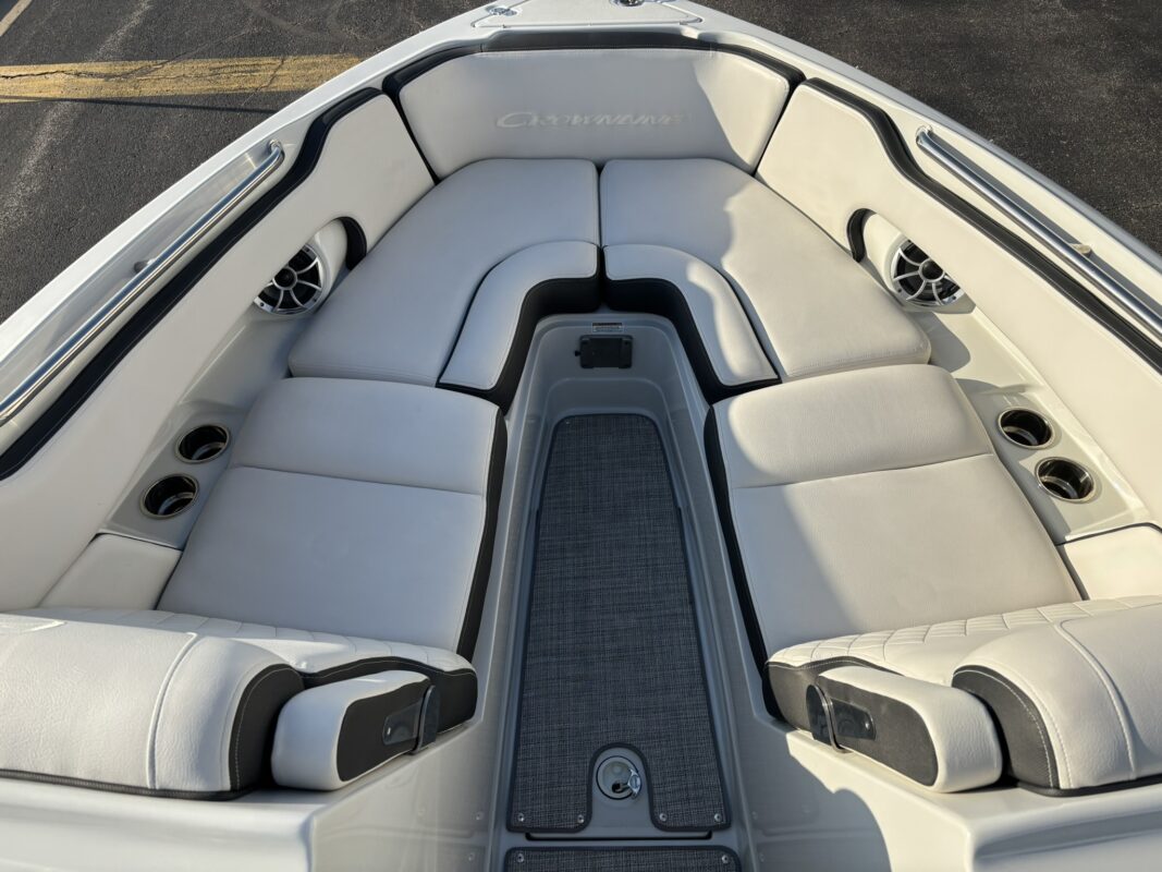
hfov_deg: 67.3
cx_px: 581
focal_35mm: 26
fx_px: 873
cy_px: 436
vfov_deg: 53.1
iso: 50
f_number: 1.6
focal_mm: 5.96
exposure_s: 1/3021
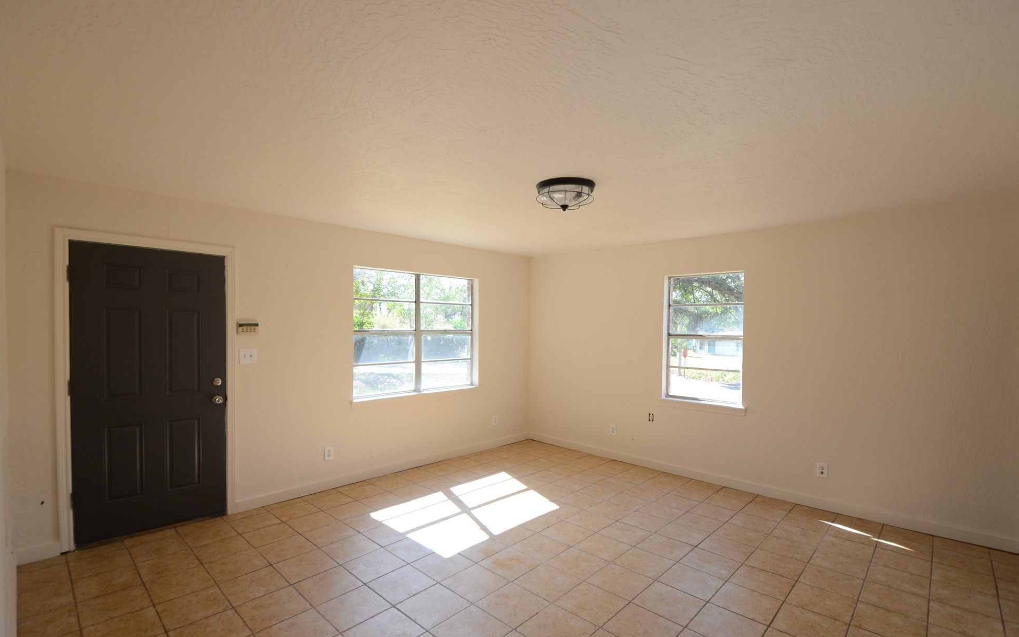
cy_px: 337
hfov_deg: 97.8
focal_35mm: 16
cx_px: 503
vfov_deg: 71.2
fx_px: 444
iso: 280
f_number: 5.6
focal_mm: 10
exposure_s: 1/125
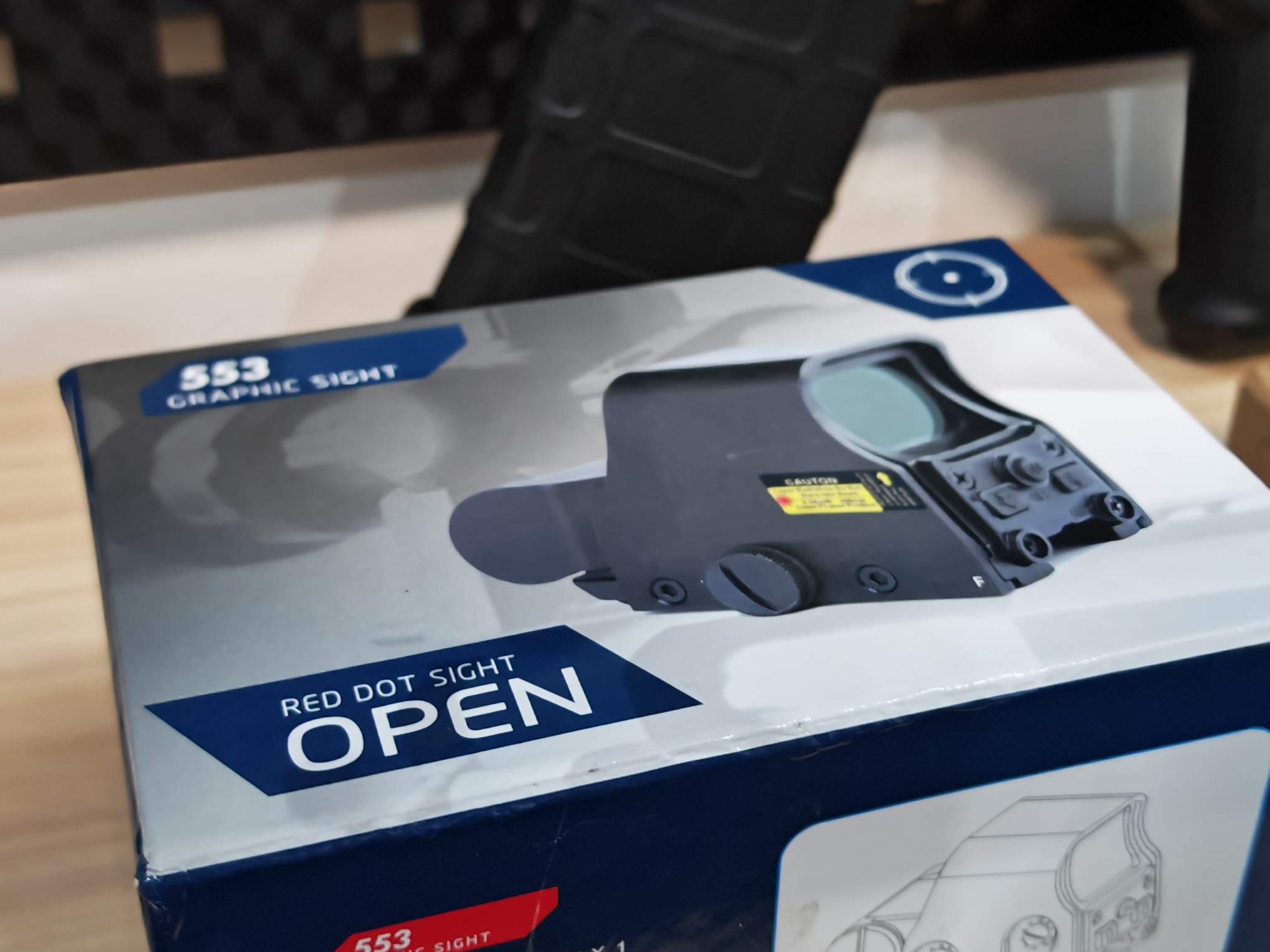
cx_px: 701
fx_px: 1761
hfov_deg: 39.6
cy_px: 452
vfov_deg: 30.3
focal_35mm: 48
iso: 400
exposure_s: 1/50
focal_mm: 6.83
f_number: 2
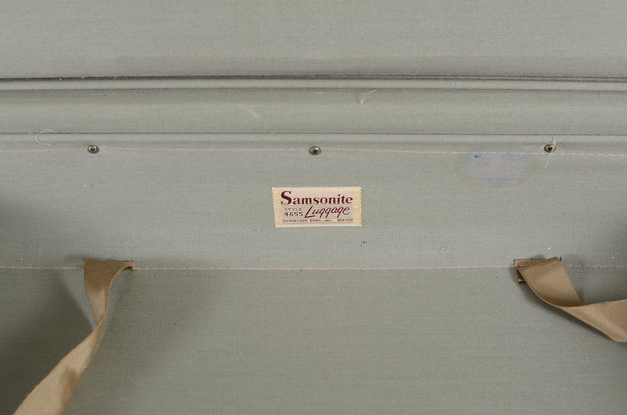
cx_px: 314
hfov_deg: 37.9
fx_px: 912
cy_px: 208
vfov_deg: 25.6
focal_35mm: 52
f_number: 5.6
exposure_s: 1/160
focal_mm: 35
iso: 100
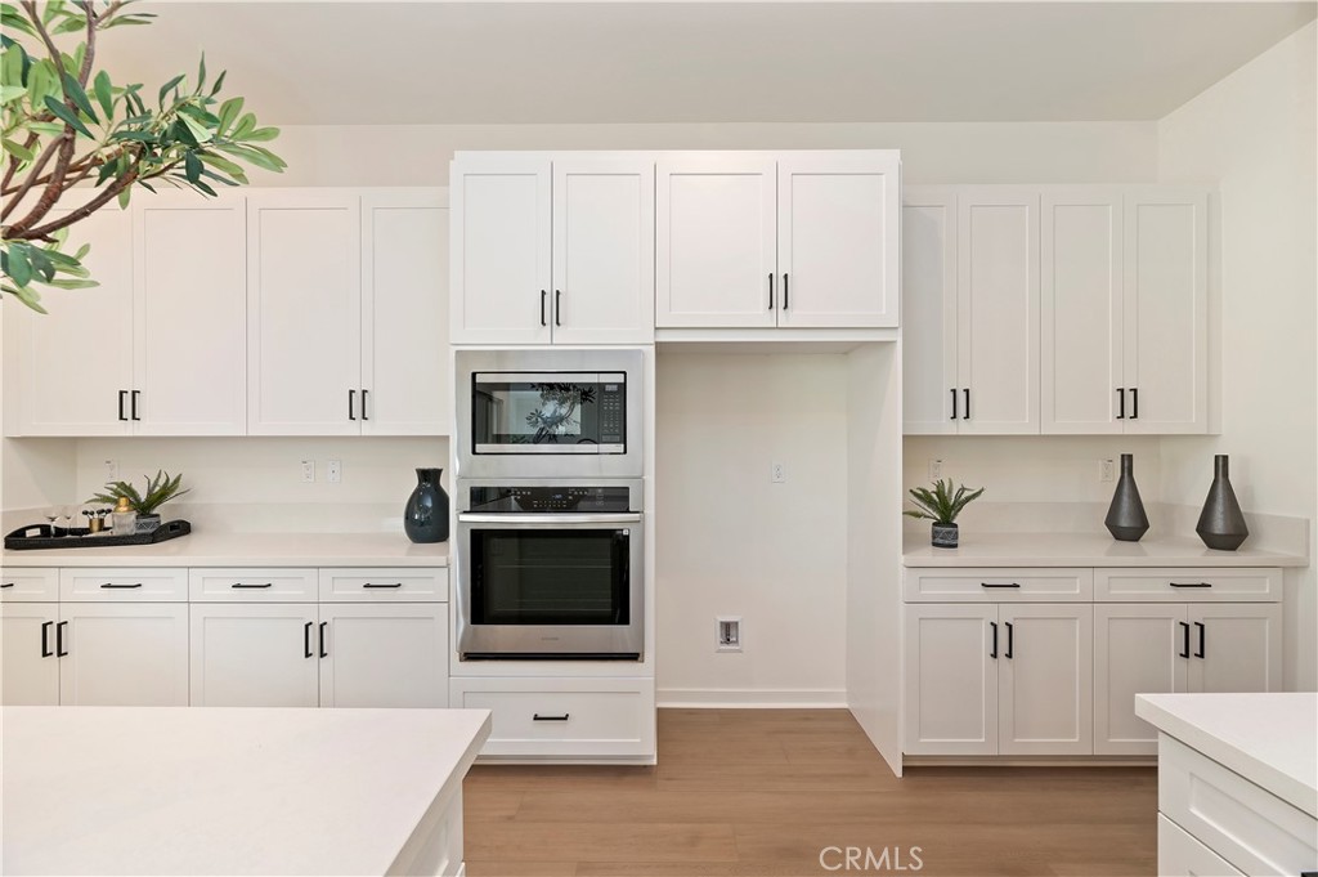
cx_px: 659
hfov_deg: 104.3
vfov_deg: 81.1
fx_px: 512
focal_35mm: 14
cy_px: 438
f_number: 10
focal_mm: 14
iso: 500
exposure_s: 1/5
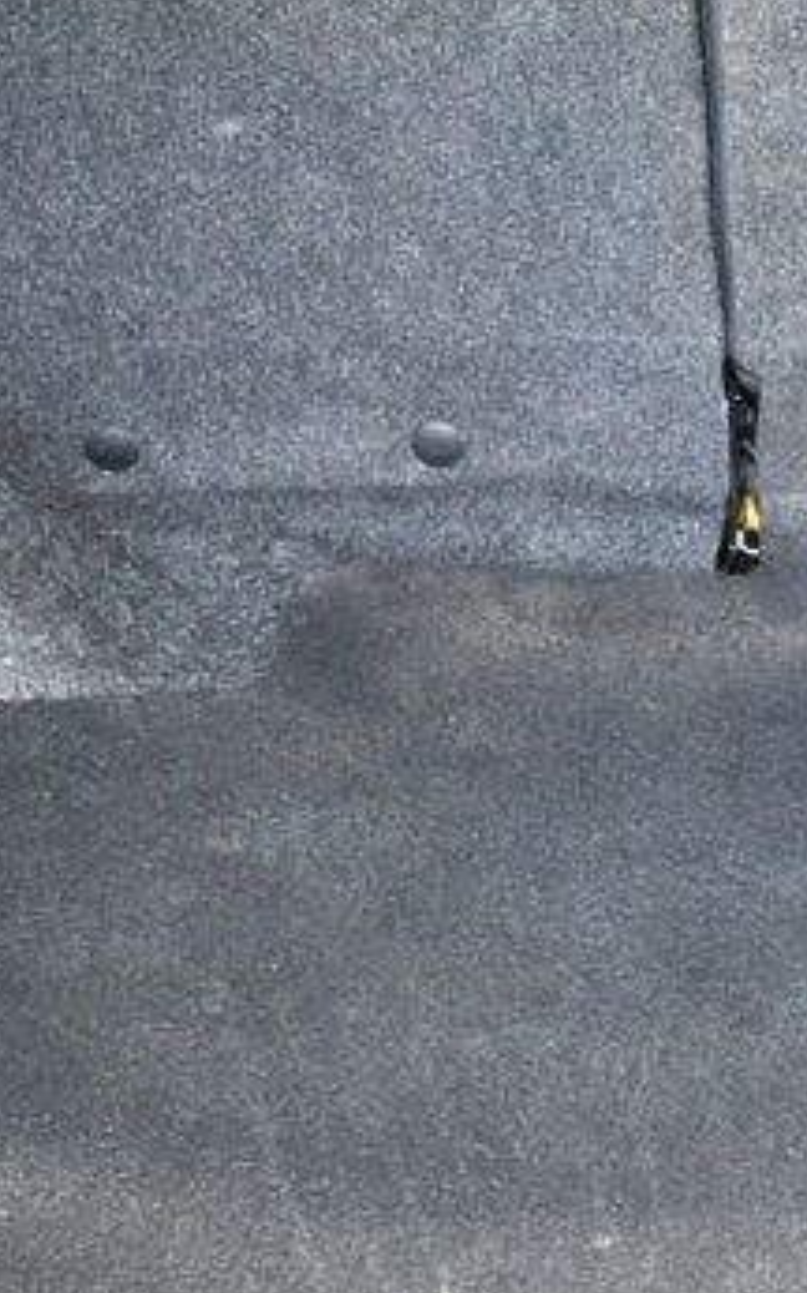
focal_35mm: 154
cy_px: 351
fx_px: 5424
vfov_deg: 13.6
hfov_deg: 8.4
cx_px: 930
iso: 2500
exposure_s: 1/160
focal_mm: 34
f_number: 6.3
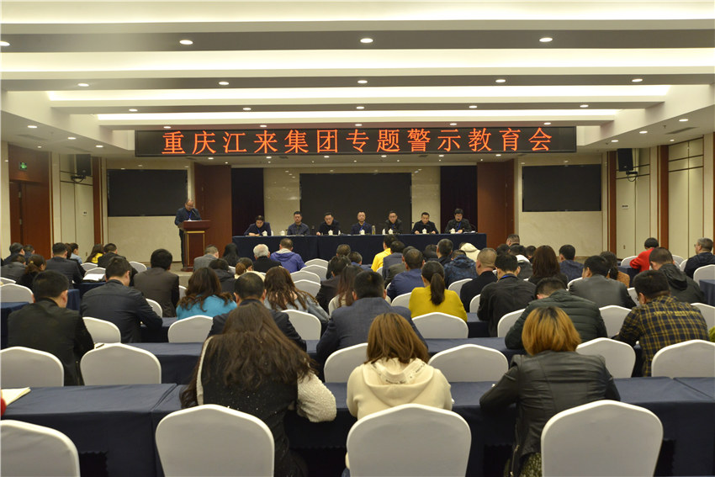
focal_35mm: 35
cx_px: 358
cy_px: 238
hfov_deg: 54.4
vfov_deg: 37.9
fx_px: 695
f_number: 8
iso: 1600
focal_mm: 35
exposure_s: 1/60
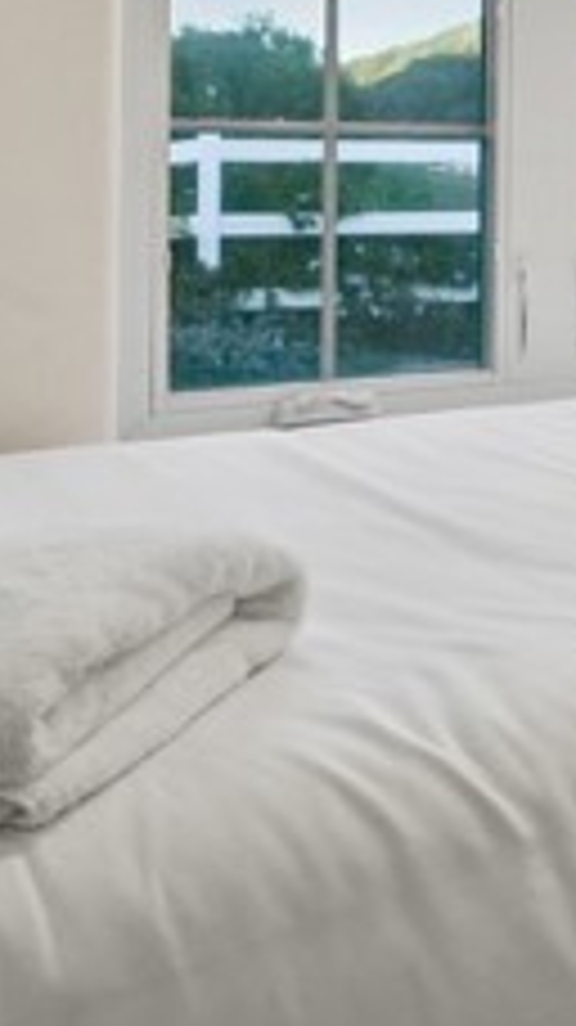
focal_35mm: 47
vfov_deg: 41.4
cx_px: 788
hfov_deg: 22.2
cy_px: 173
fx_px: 1278
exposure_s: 1/15
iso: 1000
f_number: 5.6
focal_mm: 16
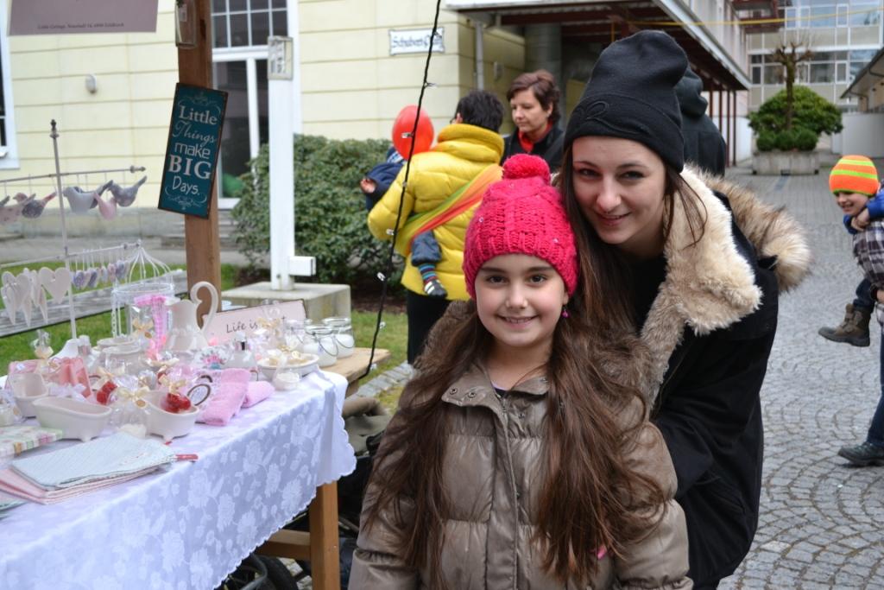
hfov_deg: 46.4
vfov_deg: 31.9
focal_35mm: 42
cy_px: 295
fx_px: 1031
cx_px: 442
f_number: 5
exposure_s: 1/100
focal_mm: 28
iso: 400
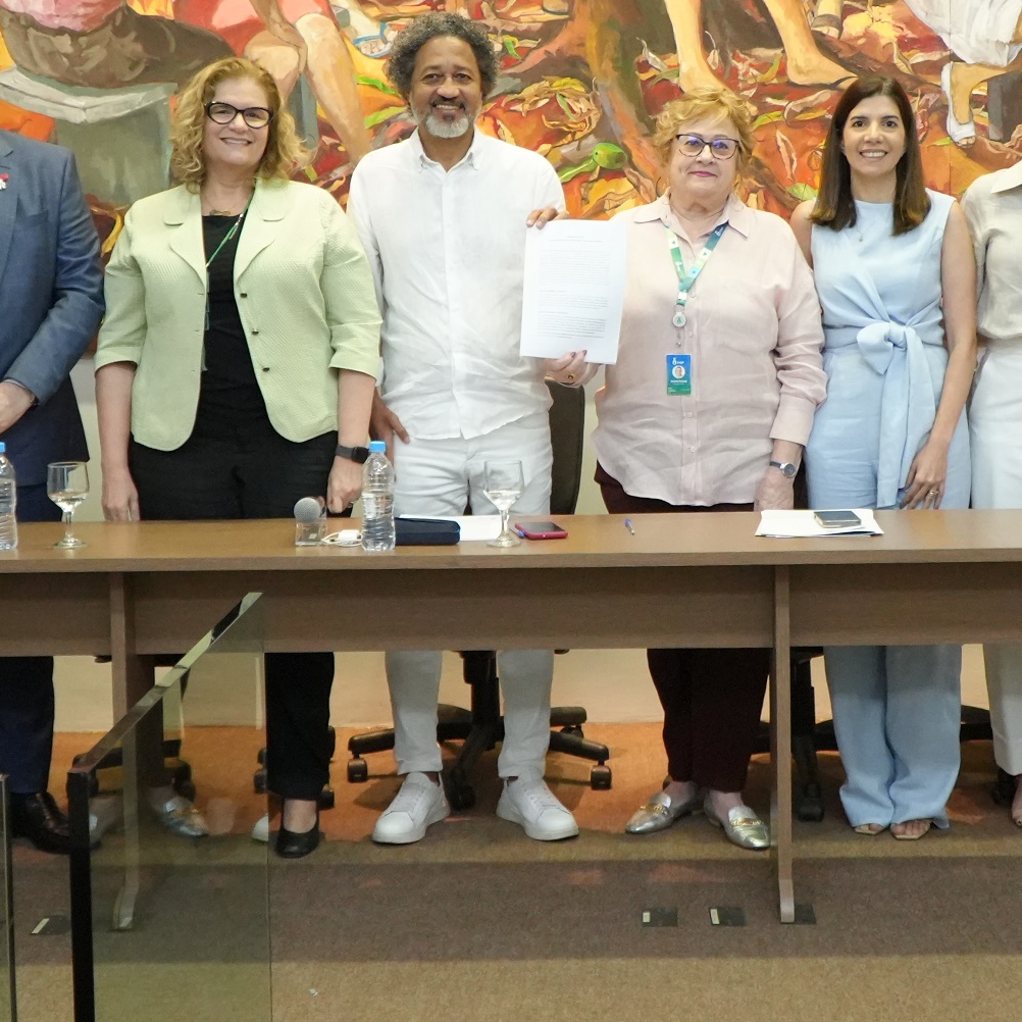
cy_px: 375
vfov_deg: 30.4
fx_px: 1871
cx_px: 647
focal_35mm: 56
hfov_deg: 30.4
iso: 6400
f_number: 4
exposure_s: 1/125
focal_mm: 22
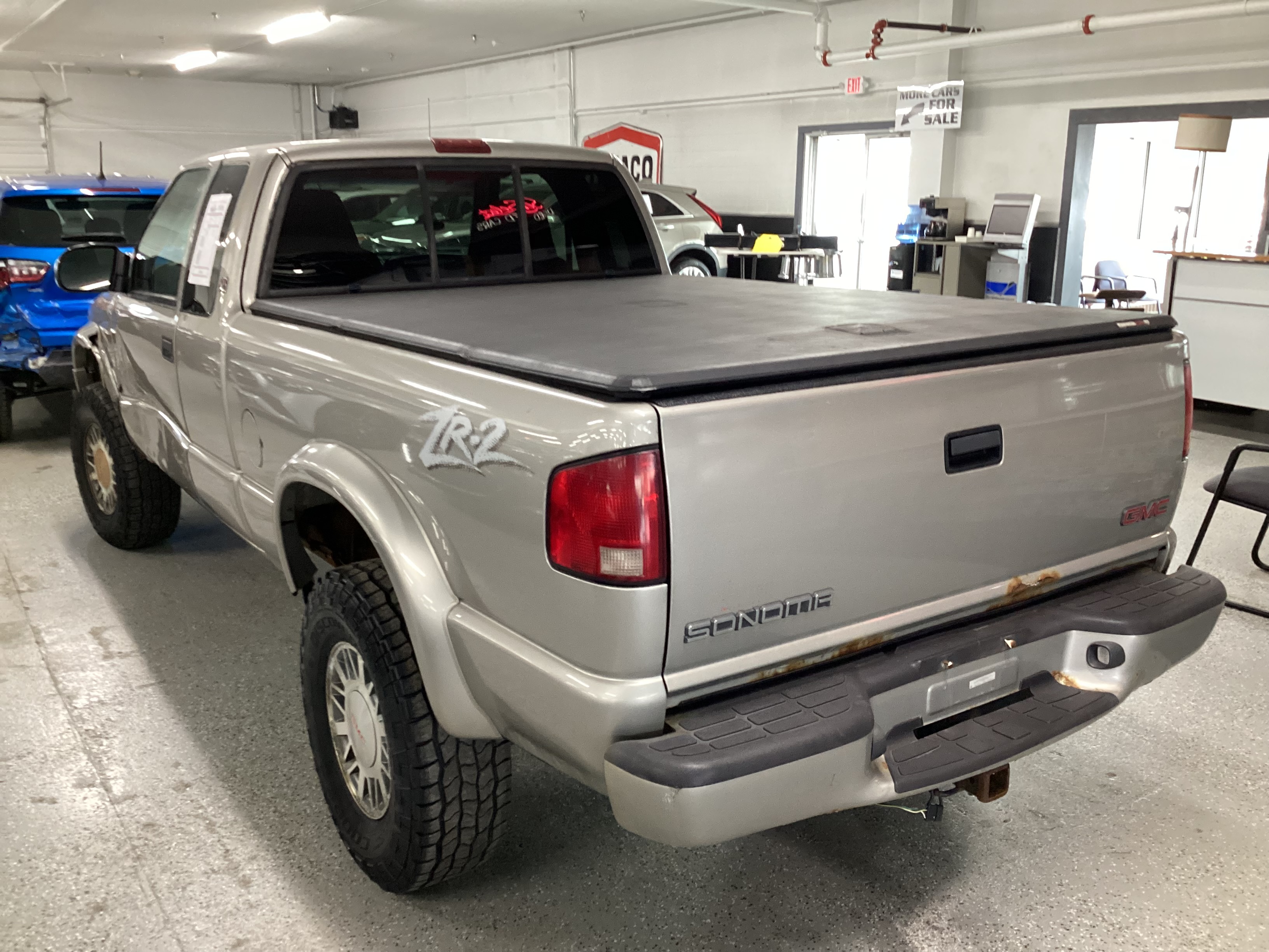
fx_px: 1136
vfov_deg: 45.4
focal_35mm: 31
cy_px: 476
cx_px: 634
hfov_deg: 58.4
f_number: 2.4
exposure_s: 1/50
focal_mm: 3.3
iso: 320
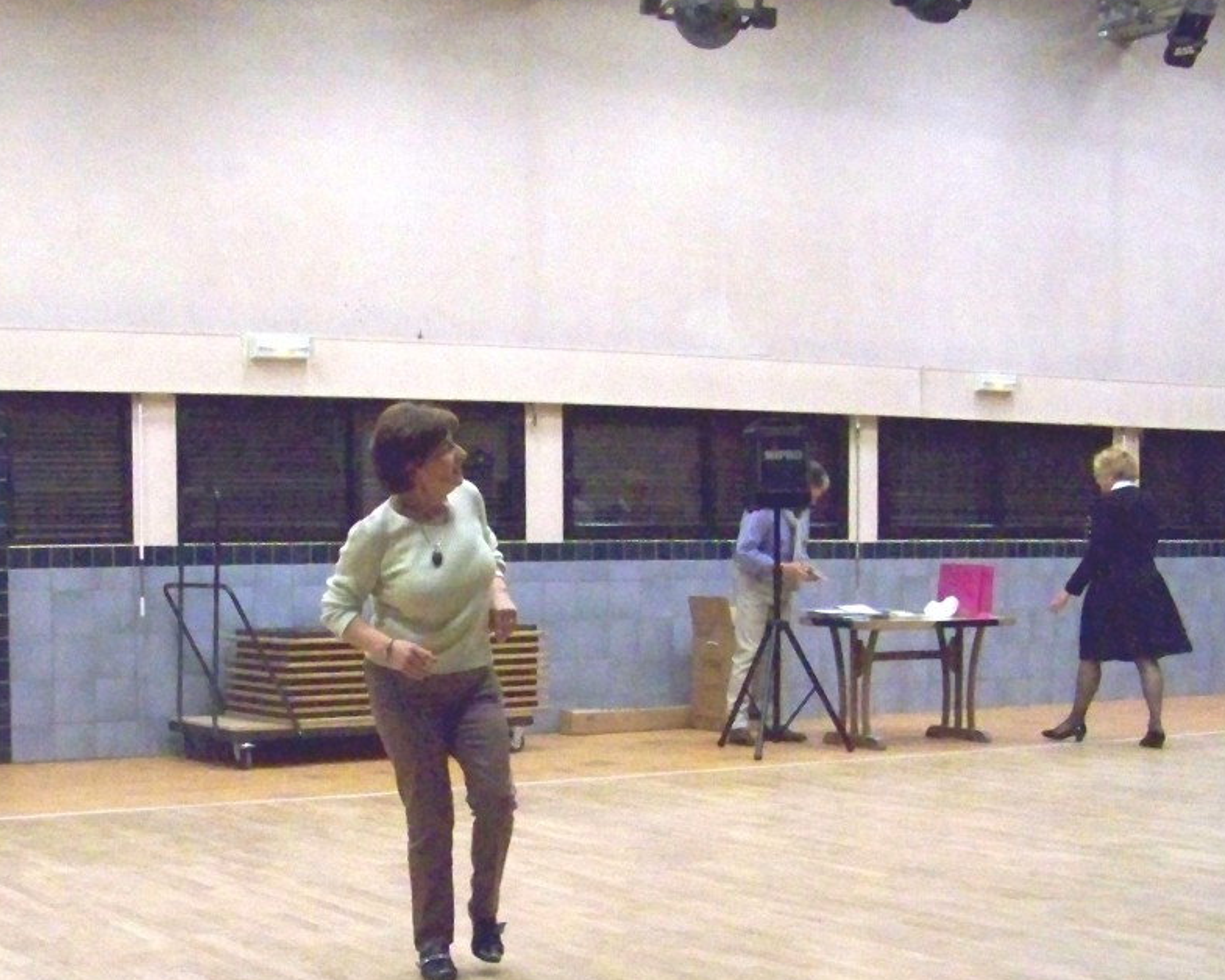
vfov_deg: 35.6
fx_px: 1523
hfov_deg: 43.7
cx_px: 510
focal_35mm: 42
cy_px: 576
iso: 1600
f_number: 2.8
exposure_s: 1/200
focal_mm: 5.85
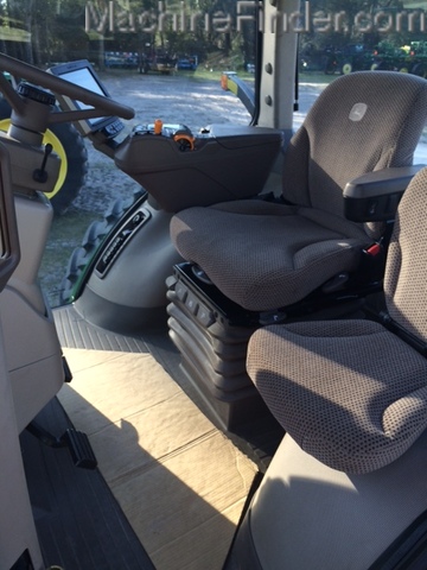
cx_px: 214
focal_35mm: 29
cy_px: 285
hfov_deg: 48.2
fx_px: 477
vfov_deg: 61.7
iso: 32
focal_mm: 4.15
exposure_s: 1/228
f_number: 2.2
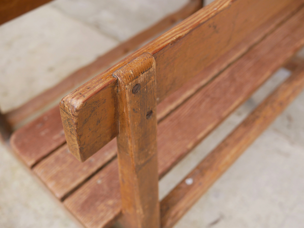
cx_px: 152
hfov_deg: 46.8
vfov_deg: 36.0
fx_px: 351
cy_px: 114
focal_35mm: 40
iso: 200
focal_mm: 20
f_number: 2.8
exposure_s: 1/320
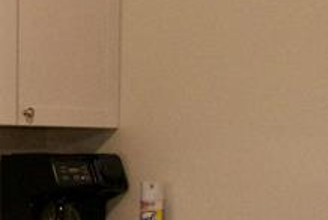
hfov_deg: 15.8
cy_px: 197
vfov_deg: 11.7
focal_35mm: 117
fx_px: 1067
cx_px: -193
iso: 3200
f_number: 8
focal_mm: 12
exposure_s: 1/40
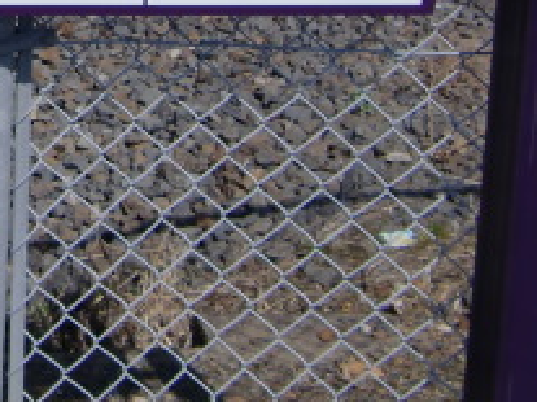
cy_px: -135
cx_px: -169
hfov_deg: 18.0
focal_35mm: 102
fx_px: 1581
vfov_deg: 13.9
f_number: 7.2
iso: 64
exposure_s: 1/400
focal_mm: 5.8
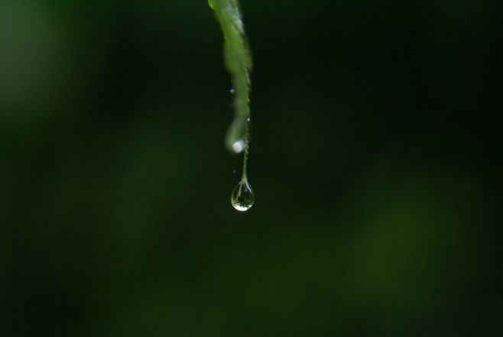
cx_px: 252
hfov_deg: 11.4
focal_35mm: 180
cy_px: 168
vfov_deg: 7.6
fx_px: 2517
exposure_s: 1/80
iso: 400
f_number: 5.6
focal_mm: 120
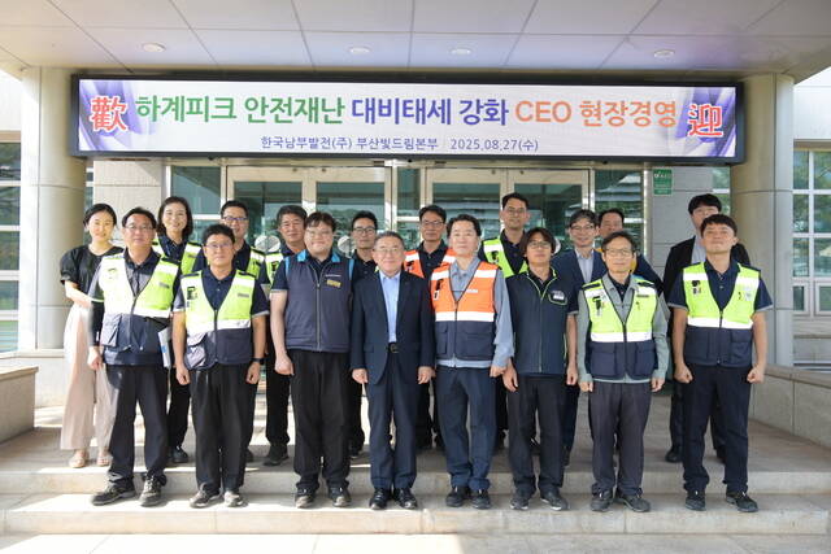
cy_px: 277
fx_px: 785
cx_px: 416
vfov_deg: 38.9
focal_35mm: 34
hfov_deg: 55.8
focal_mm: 34
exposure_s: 1/250
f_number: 8
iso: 800
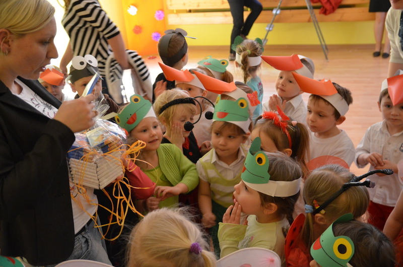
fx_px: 436
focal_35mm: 39
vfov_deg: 34.1
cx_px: 202
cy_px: 134
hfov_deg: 49.6
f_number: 4
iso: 1600
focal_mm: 26
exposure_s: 1/60
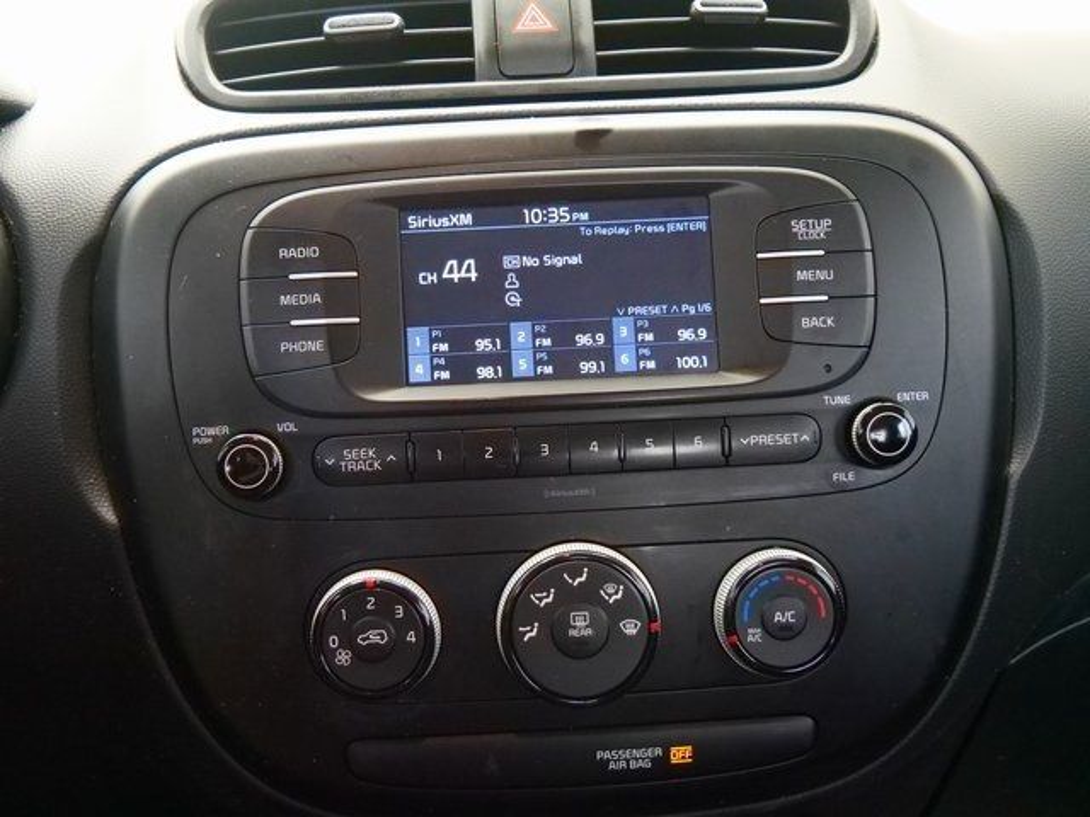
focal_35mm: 40
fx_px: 1260
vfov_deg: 36.0
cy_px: 408
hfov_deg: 46.8
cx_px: 545
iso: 3200
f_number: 4.1
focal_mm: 20
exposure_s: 1/40
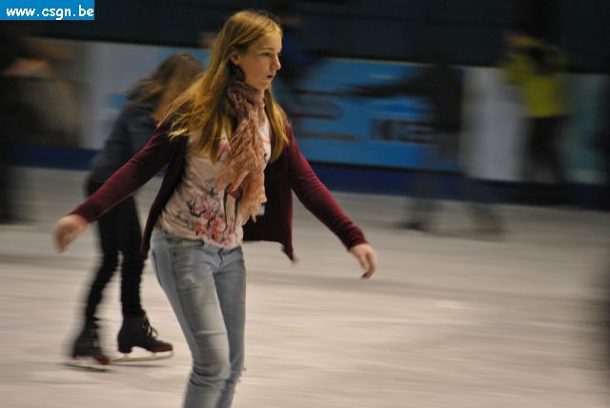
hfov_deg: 10.2
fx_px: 3434
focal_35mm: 202
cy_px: 204
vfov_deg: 6.8
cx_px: 305
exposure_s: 1/25
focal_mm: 135
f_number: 5
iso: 800
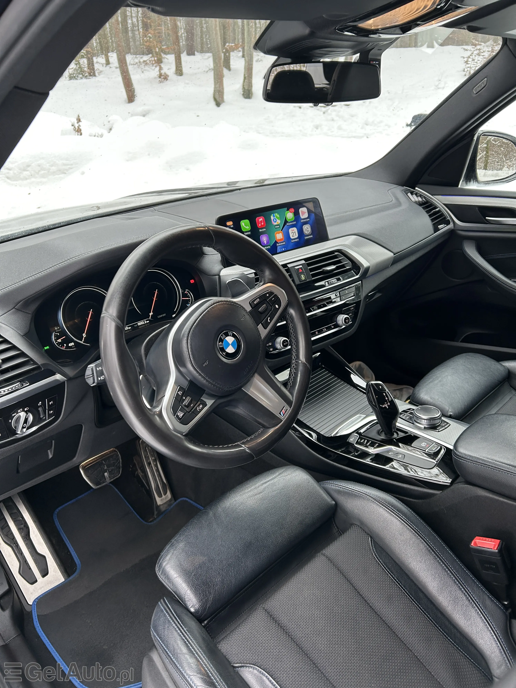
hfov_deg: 53.1
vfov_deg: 67.3
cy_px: 344
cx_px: 258
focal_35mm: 26
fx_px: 517
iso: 80
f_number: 1.5
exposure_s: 1/121
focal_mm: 5.7
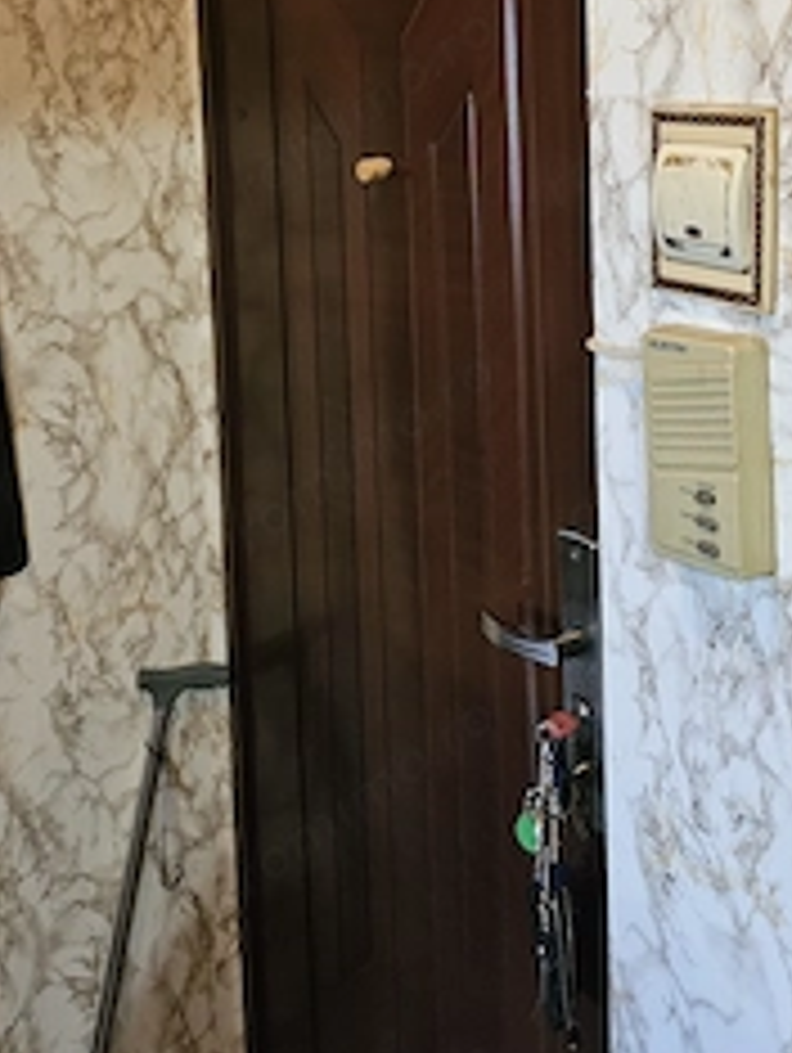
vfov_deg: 43.2
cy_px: 180
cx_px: 526
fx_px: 1248
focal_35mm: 41
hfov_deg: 34.9
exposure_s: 1/100
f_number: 1.8
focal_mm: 5
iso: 800
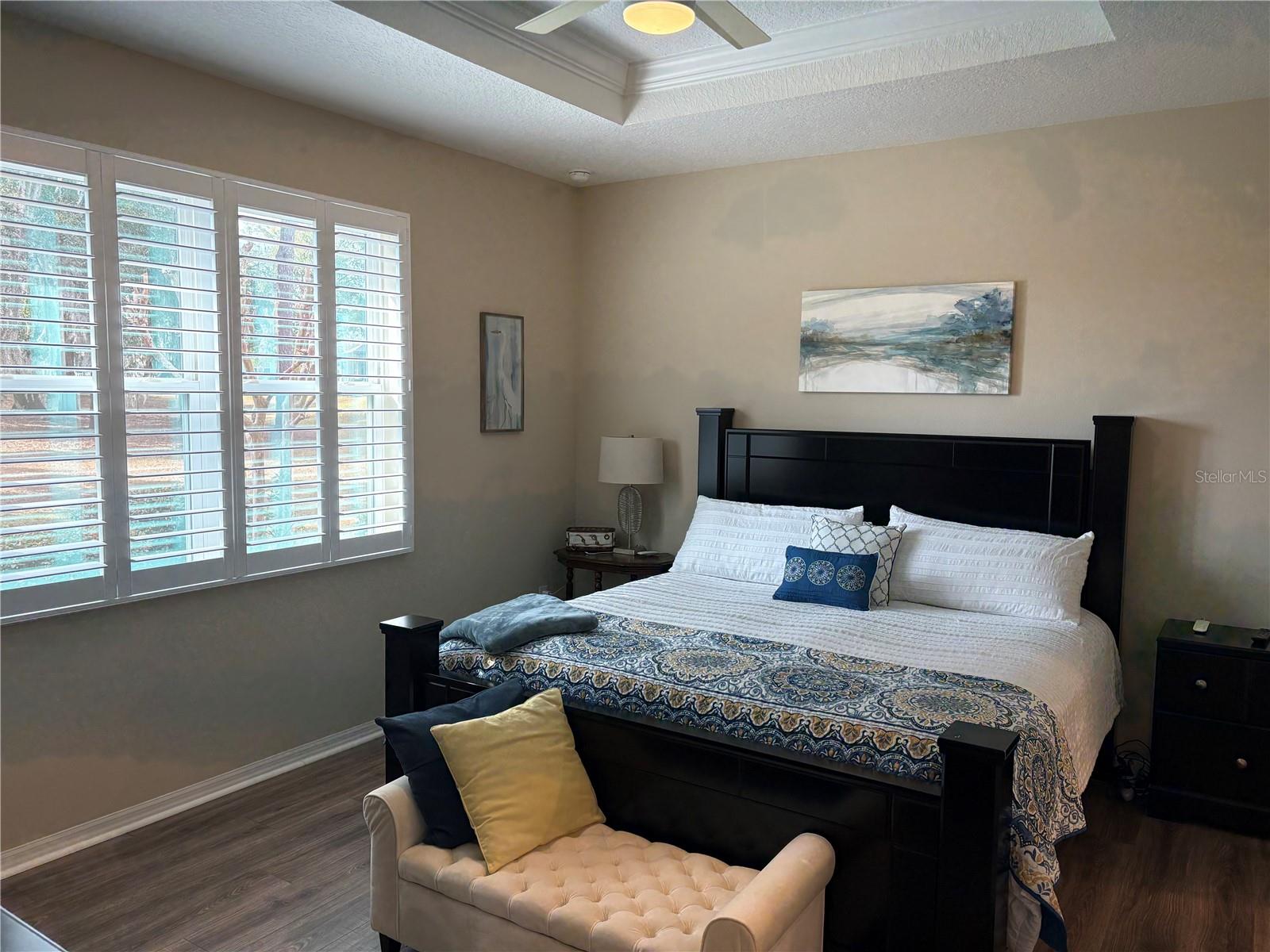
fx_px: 954
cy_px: 476
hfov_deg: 67.3
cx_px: 635
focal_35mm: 26
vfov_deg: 53.1
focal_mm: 5.96
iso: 125
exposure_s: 1/128
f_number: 1.6
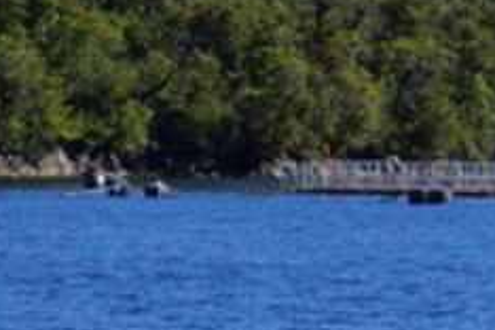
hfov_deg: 5.7
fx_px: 4881
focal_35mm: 355
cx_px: 1024
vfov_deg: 3.9
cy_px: 52
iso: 100
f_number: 13
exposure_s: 1/125
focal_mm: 35
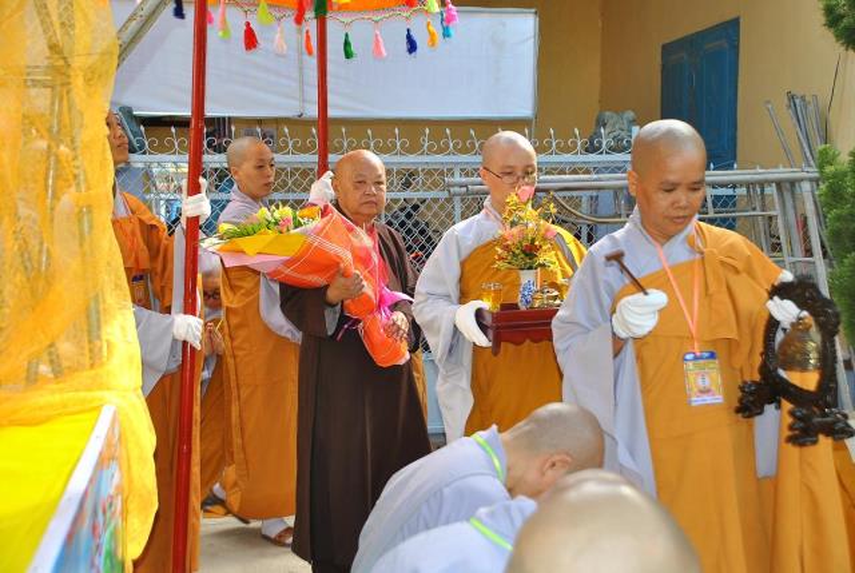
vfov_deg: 28.2
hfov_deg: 41.1
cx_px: 428
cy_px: 286
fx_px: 1142
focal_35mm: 48
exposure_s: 1/100
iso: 200
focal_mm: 32
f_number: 4.5
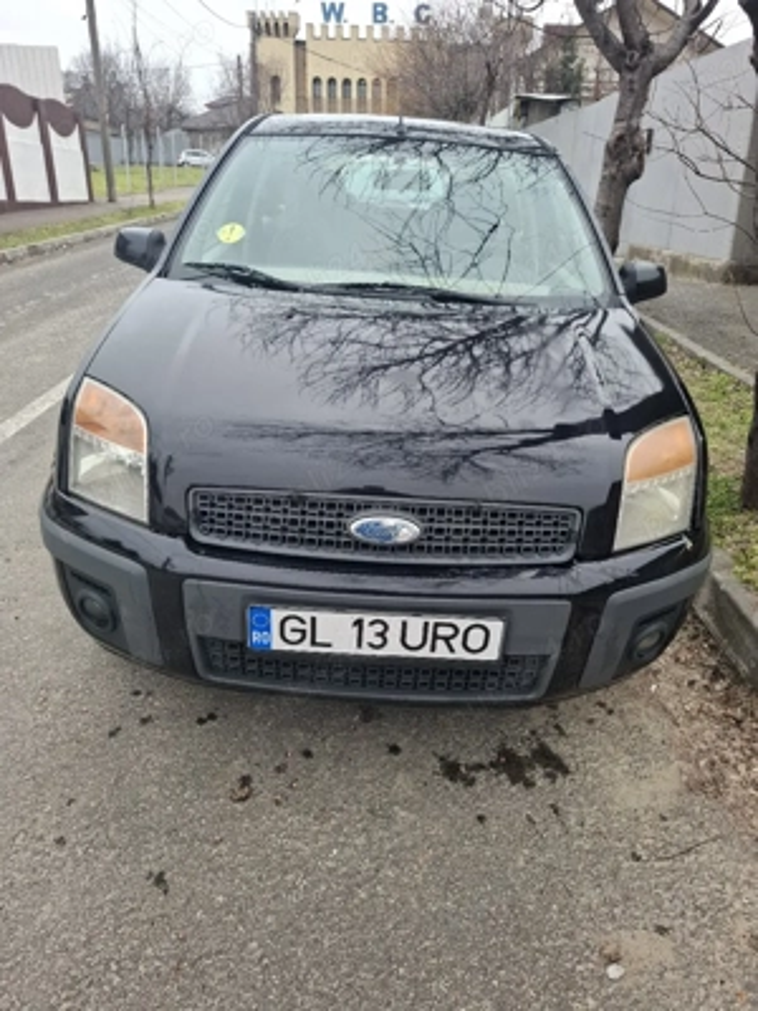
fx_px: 672
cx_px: 379
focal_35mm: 23
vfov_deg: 73.9
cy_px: 506
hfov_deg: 58.9
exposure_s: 1/208
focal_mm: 5.54
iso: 50
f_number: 1.8
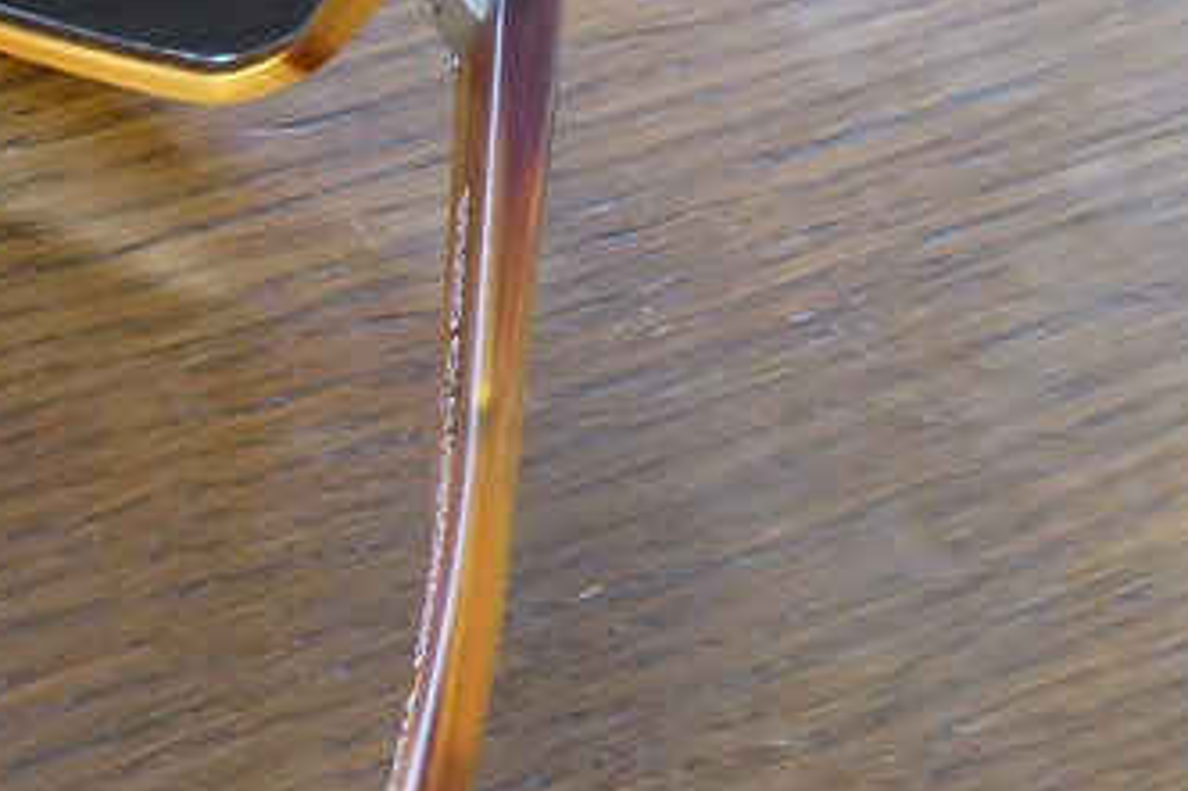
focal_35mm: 109
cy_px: 662
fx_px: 3595
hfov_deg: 16.8
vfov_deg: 12.5
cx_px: -651
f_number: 3.5
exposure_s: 1/30
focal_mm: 5
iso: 400
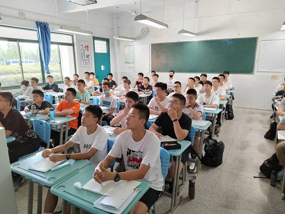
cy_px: 106
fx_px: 198
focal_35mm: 24
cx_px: 144
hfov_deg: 71.6
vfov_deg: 56.8
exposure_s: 1/50
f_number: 1.9
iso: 1056
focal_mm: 5.52
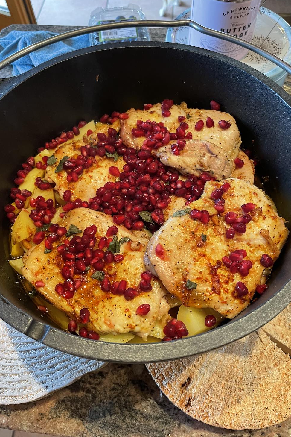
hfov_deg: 46.4
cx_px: 134
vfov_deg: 65.5
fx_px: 340
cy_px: 213
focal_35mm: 28
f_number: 1.6
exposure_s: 1/50
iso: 250
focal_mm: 4.2
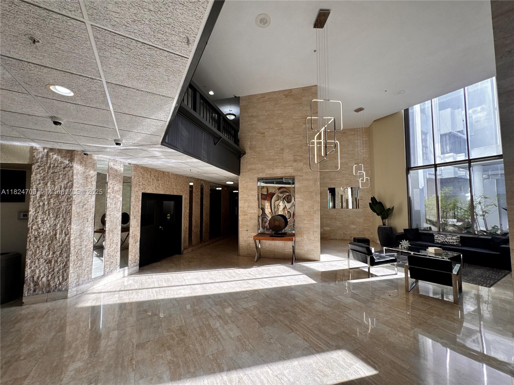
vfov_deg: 85.7
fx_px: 208
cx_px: 257
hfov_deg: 102.1
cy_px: 192
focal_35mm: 14
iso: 40
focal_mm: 2.22
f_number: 2.2
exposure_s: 1/120
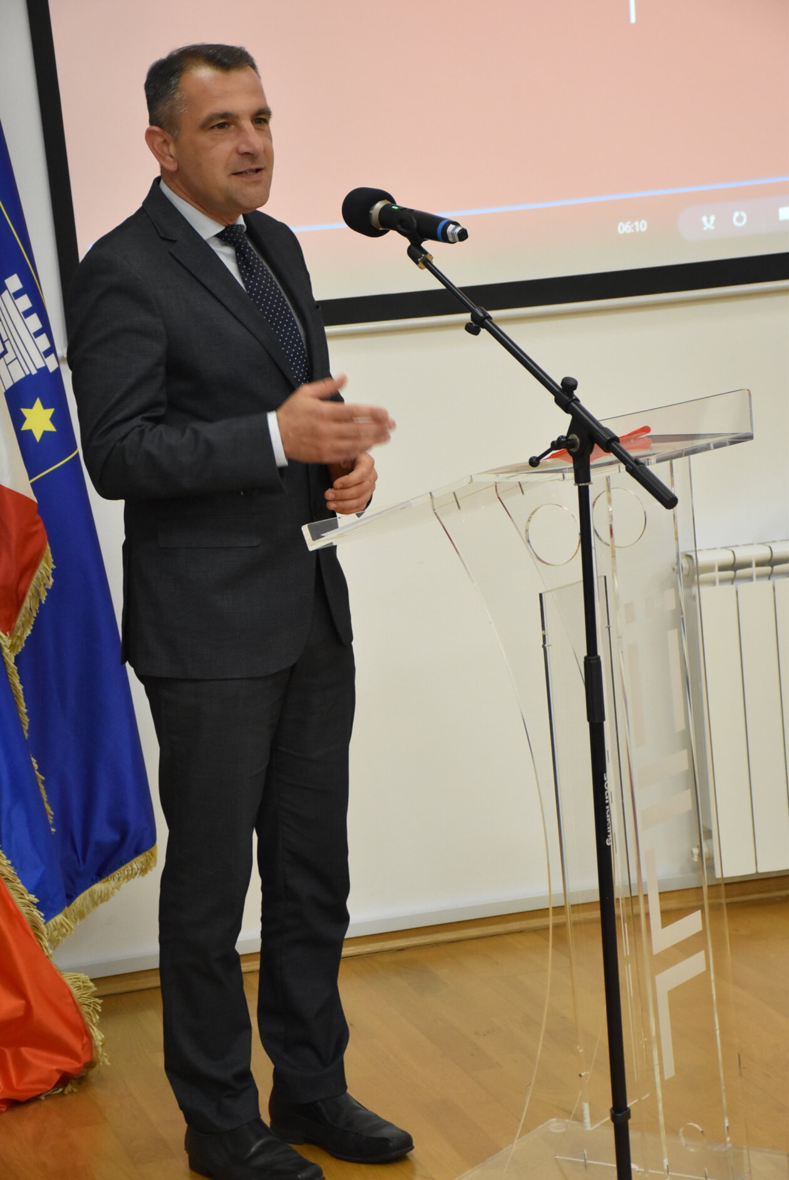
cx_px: 394
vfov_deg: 24.2
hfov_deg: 16.3
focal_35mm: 84
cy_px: 590
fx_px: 2756
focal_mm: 56
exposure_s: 1/60
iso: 2500
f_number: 4.8
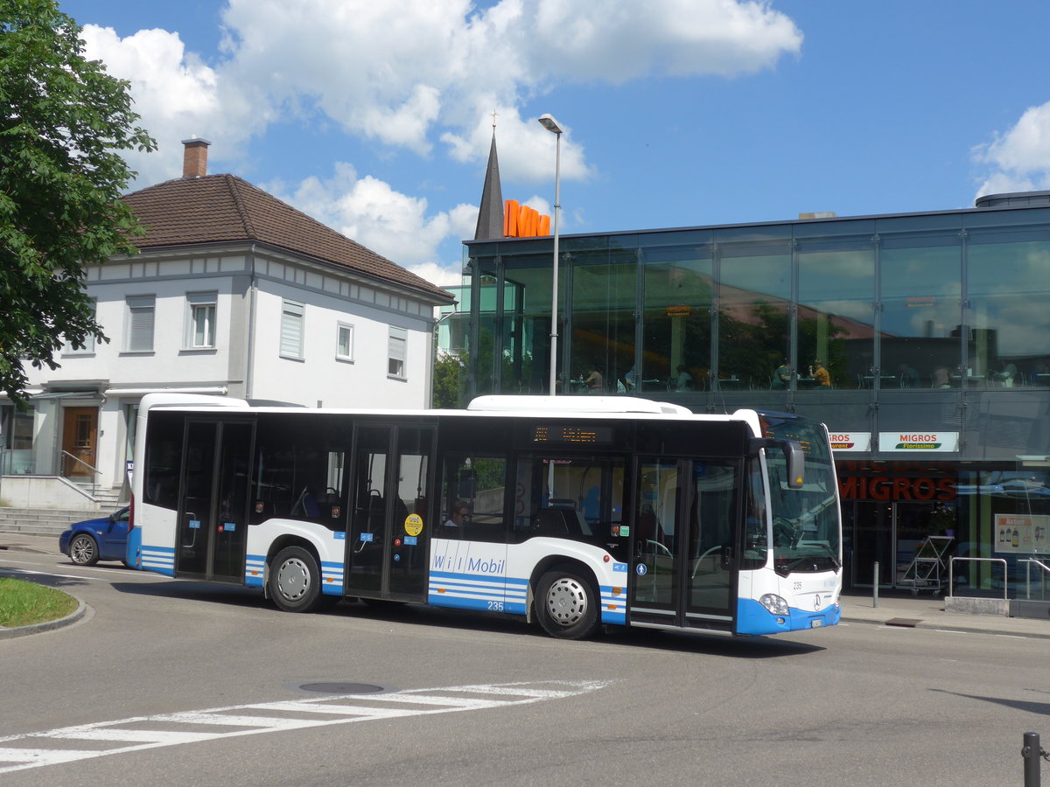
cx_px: 525
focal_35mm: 49
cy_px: 394
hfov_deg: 38.9
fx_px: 1486
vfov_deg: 29.7
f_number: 3.2
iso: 80
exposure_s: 1/1300
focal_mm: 10.1
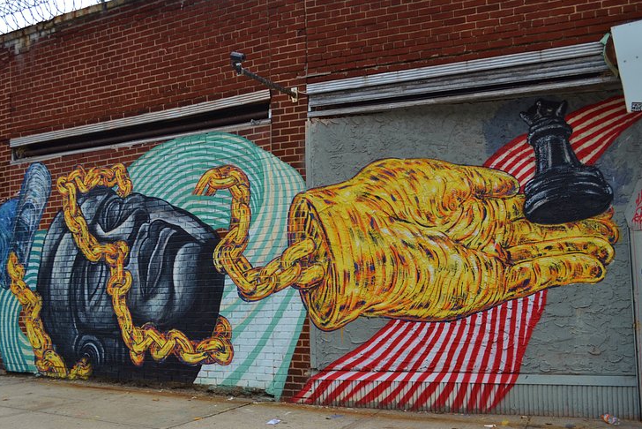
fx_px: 607
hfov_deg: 55.8
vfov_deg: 38.9
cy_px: 212
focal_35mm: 34
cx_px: 314
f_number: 5.6
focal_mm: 22
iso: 100
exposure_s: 1/125
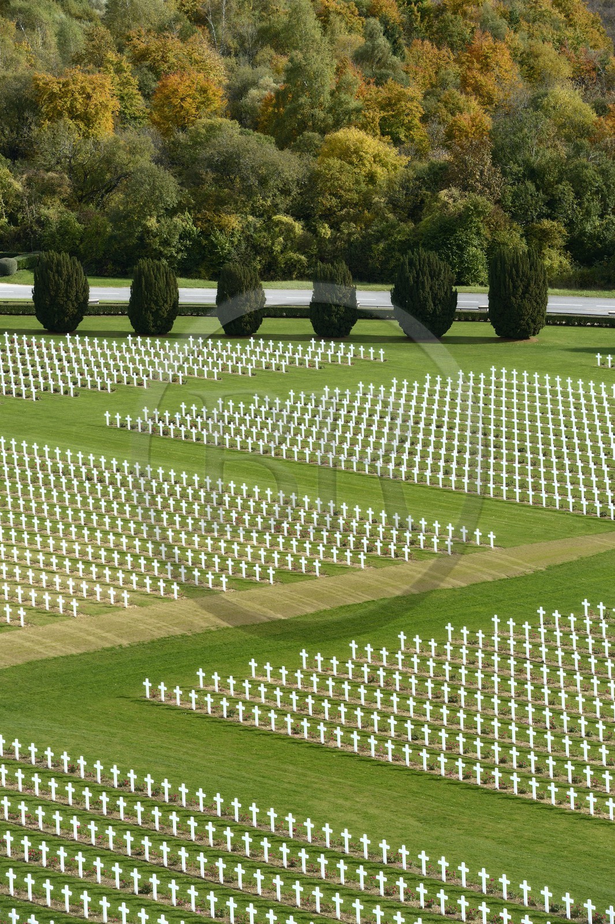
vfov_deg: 13.7
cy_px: 462
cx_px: 308
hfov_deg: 9.1
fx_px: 3848
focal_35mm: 150
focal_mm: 150
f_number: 10
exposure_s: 1/250
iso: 200
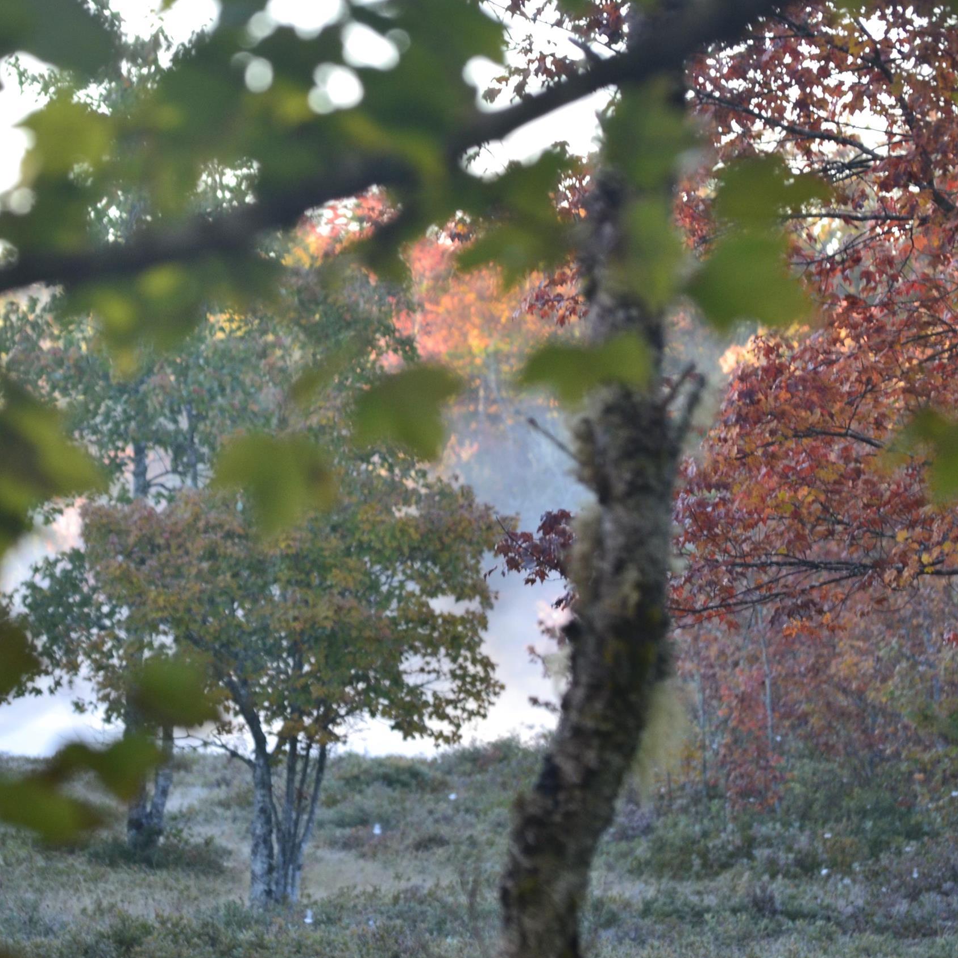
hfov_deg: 5.6
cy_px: 517
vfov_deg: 5.6
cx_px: 318
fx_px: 9825
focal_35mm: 314
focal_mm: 135
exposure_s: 1/50
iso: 400
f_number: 8
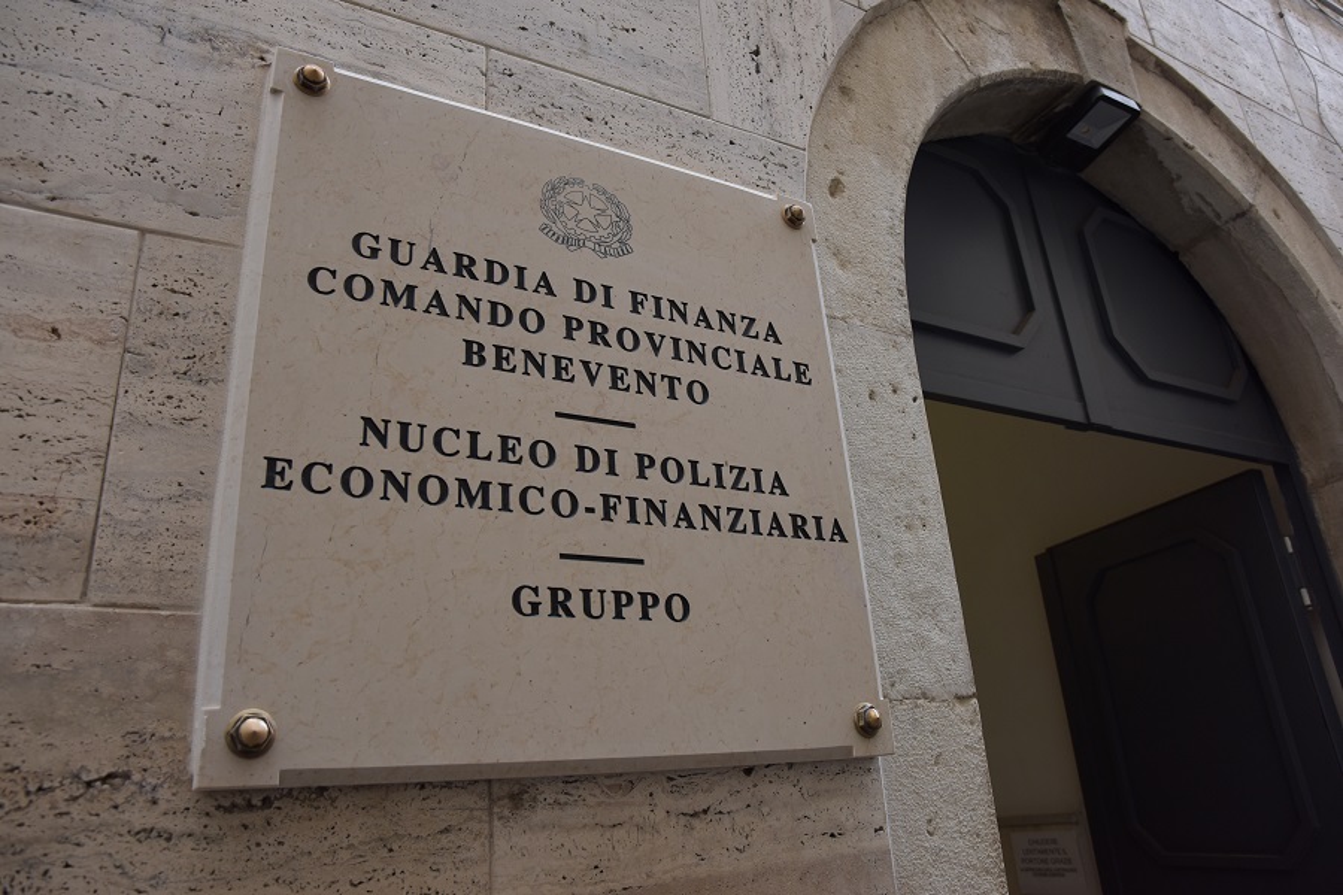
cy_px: 448
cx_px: 672
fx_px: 970
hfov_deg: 69.4
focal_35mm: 26
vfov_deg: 49.6
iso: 800
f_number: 5.6
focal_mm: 26
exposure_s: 1/125
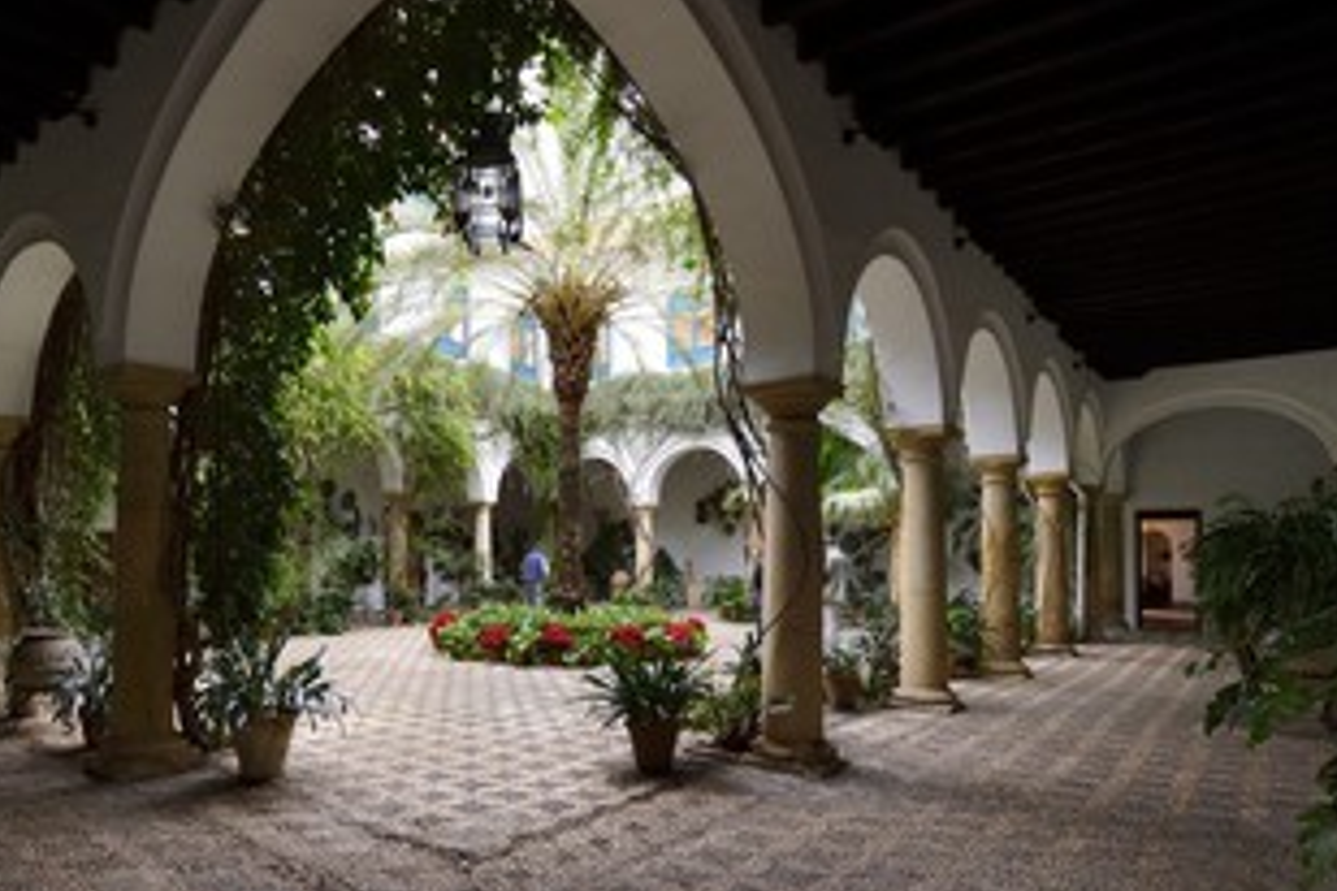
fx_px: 706
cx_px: 459
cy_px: 450
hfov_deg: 84.2
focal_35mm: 19
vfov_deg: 64.6
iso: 1600
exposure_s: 1/60
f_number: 6.3
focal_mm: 14
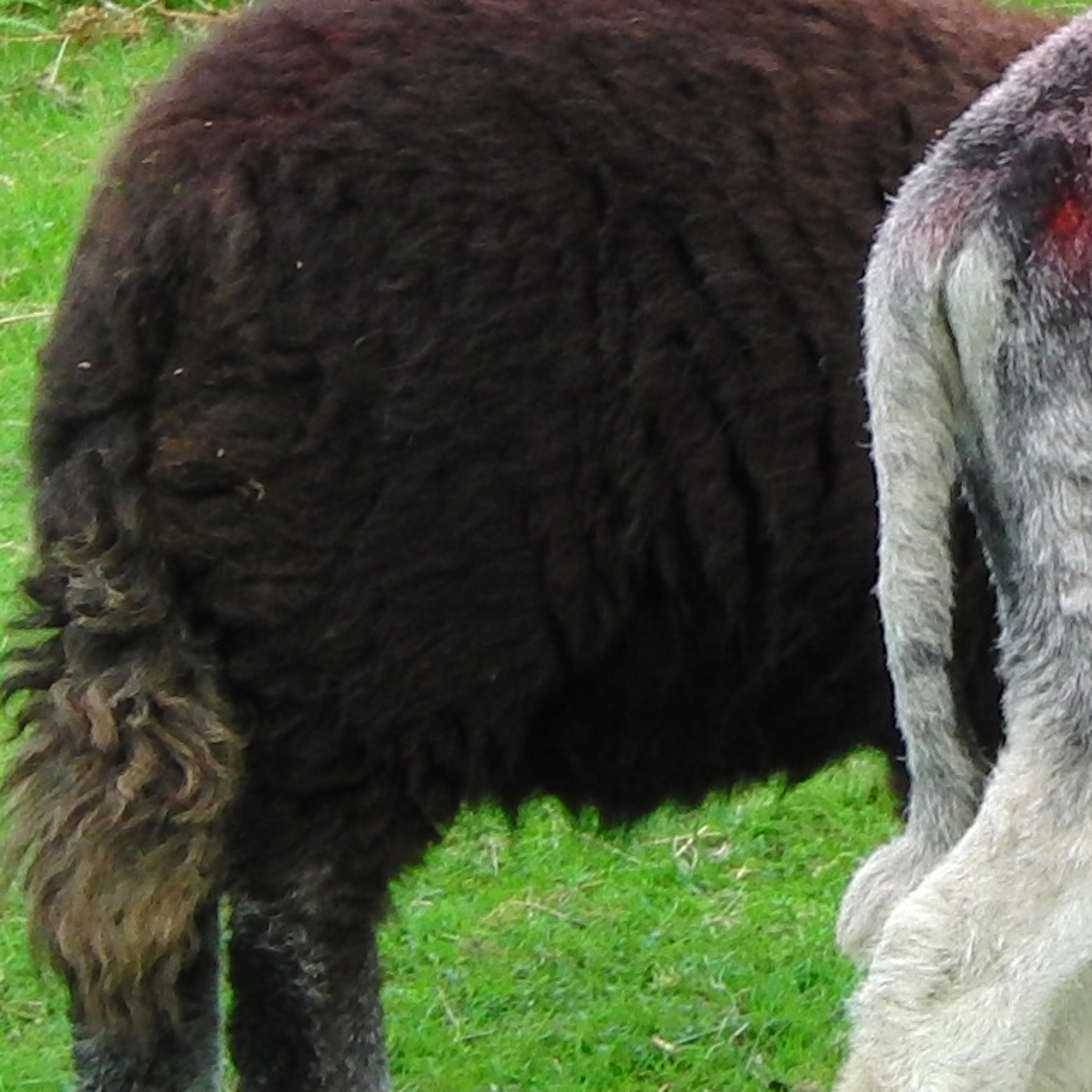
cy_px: 174
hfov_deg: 4.8
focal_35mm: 360
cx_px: 1526
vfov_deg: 4.9
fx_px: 12849
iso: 100
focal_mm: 16.1
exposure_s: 1/80
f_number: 6.1
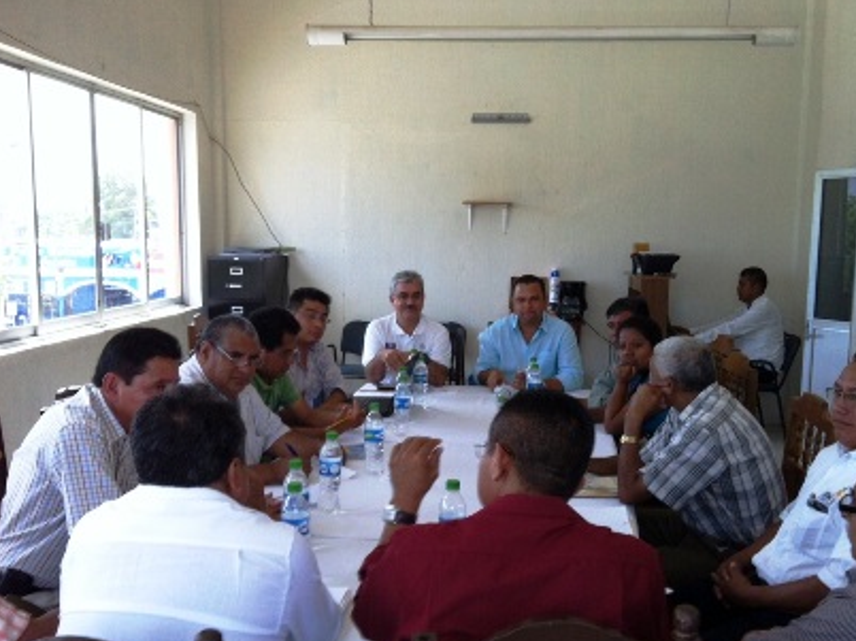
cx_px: 460
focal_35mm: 39
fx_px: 964
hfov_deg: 47.8
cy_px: 348
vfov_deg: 36.8
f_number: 2.8
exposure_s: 1/24
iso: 80
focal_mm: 3.85
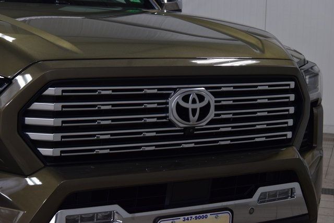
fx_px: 724
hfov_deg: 26.0
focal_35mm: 78
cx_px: 167
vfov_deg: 17.5
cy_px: 112
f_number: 8
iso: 1100
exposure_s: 1/60
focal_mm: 52
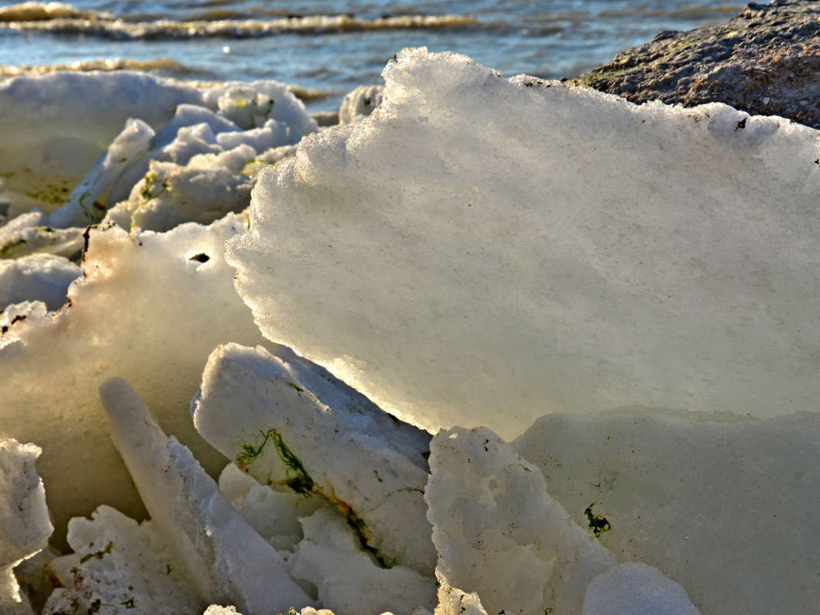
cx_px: 360
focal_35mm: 95
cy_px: 308
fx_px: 2250
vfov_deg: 15.6
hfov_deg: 20.6
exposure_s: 1/400
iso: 100
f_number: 11
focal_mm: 58
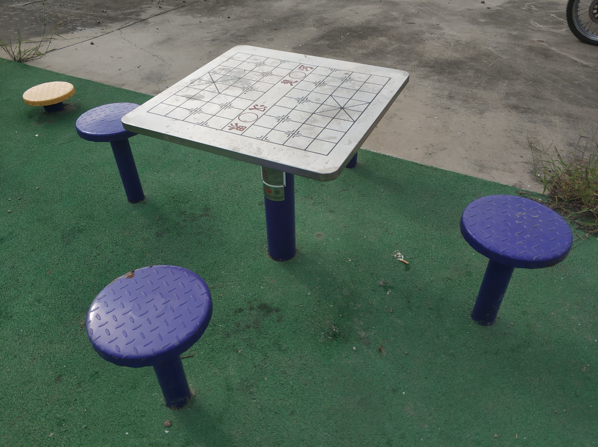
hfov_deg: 65.4
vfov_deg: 51.3
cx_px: 299
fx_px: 466
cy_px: 224
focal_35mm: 27
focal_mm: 3.82
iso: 110
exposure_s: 1/1589
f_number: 1.8
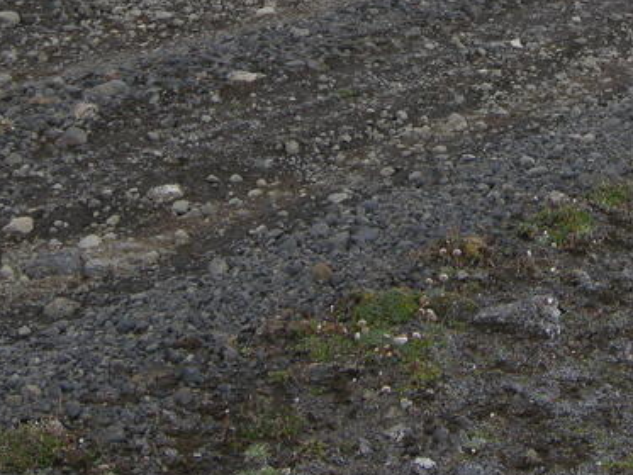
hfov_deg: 19.8
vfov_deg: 14.9
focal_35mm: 96
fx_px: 1756
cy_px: -87
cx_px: 636
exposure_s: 1/122
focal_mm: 7.5
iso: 100
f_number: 3.8
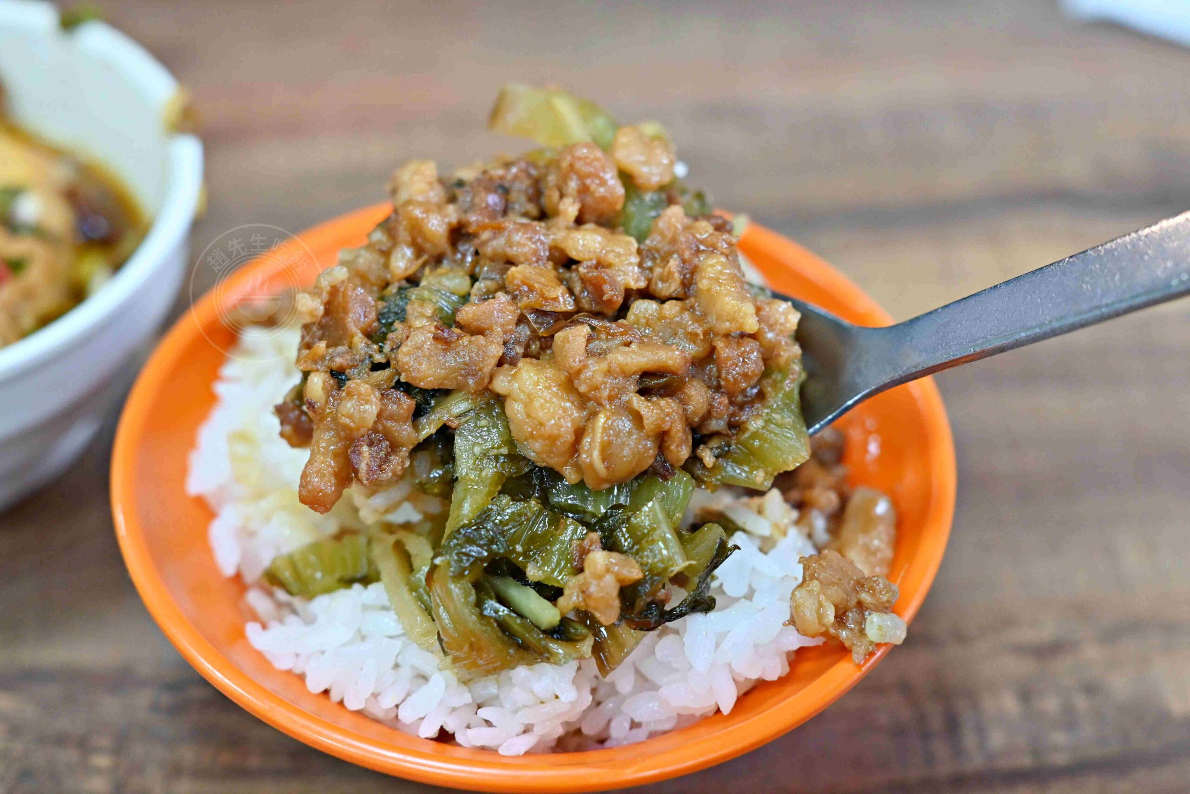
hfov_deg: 27.0
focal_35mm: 75
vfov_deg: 18.2
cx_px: 595
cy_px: 397
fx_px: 2479
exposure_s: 1/200
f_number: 3.2
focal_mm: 50
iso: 1100
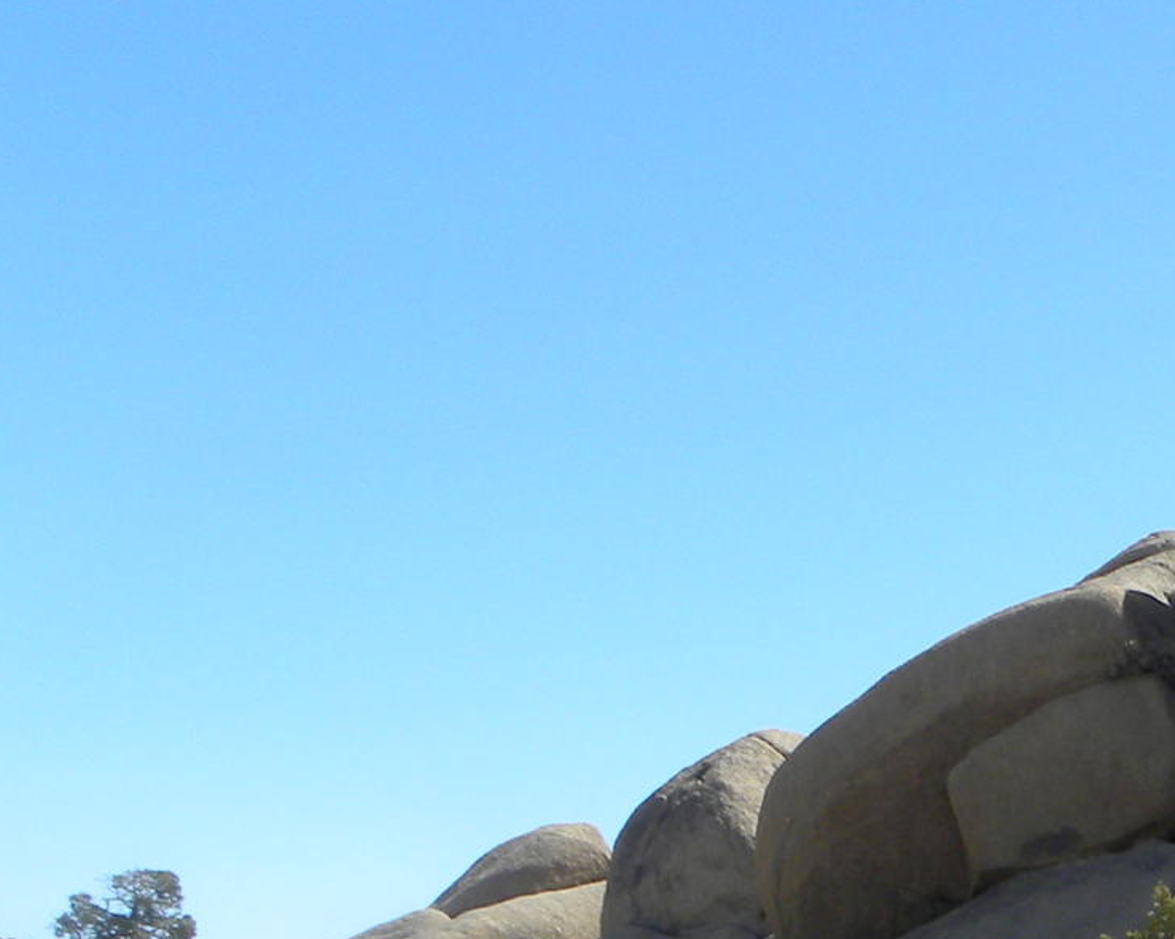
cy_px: 1253
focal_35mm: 86
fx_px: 2990
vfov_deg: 16.7
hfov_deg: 19.2
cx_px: 1817
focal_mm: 4.6
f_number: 5.6
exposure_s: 1/255
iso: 64
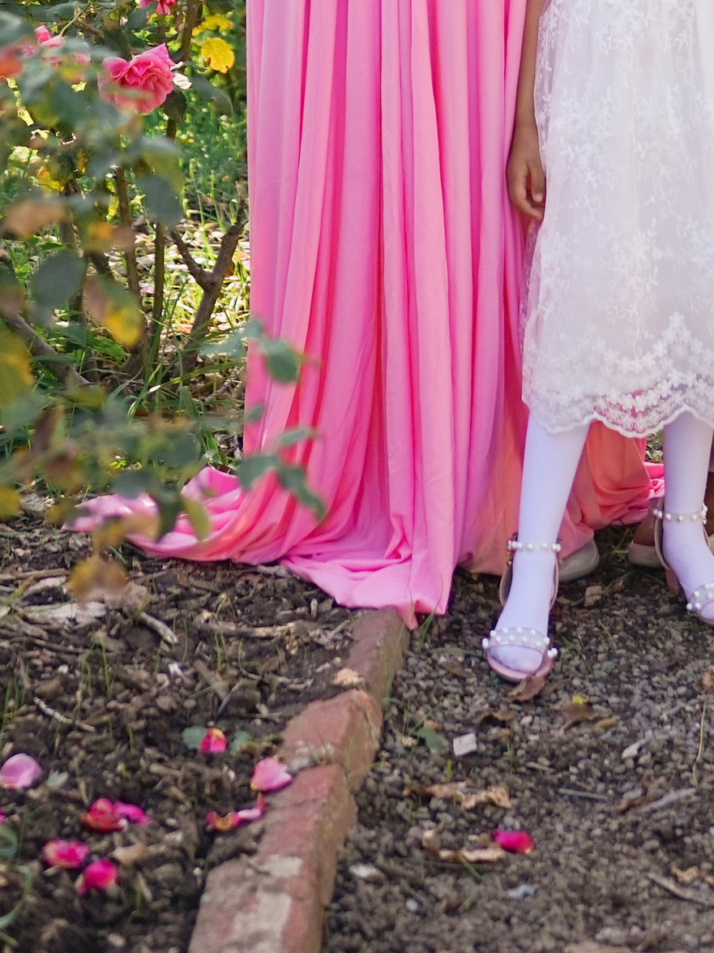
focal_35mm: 110
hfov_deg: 13.4
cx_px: 498
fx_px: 3026
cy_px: -597
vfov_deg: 16.0
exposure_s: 1/1250
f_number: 1.7
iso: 100
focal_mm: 35
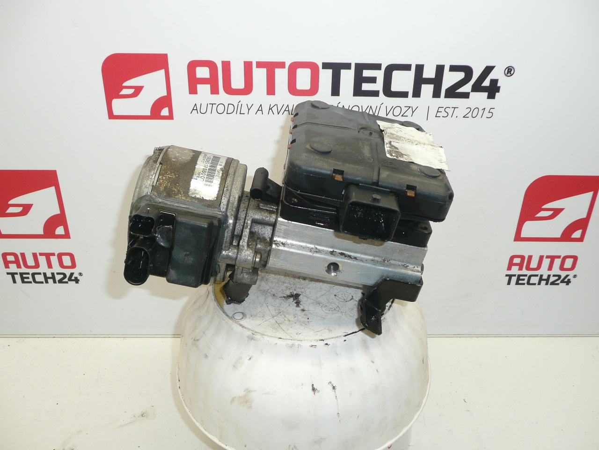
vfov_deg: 46.8
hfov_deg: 60.0
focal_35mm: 30
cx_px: 300
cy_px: 225
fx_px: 519
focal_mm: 4.6
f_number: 3.3
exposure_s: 1/50
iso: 100
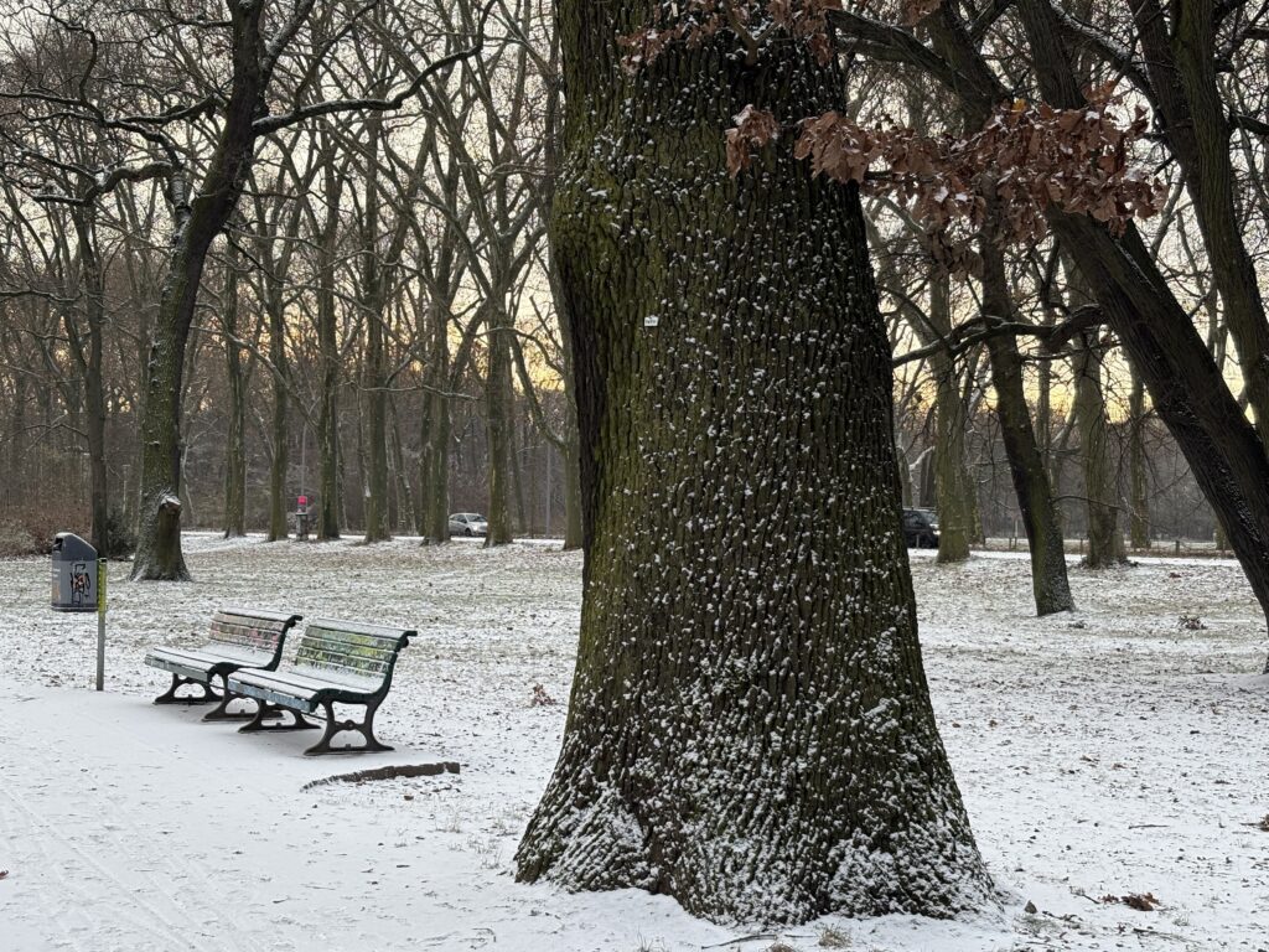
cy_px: 476
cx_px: 634
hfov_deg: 36.8
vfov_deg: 28.0
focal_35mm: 52
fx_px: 1906
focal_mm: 5.96
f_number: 1.6
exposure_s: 1/243
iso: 50
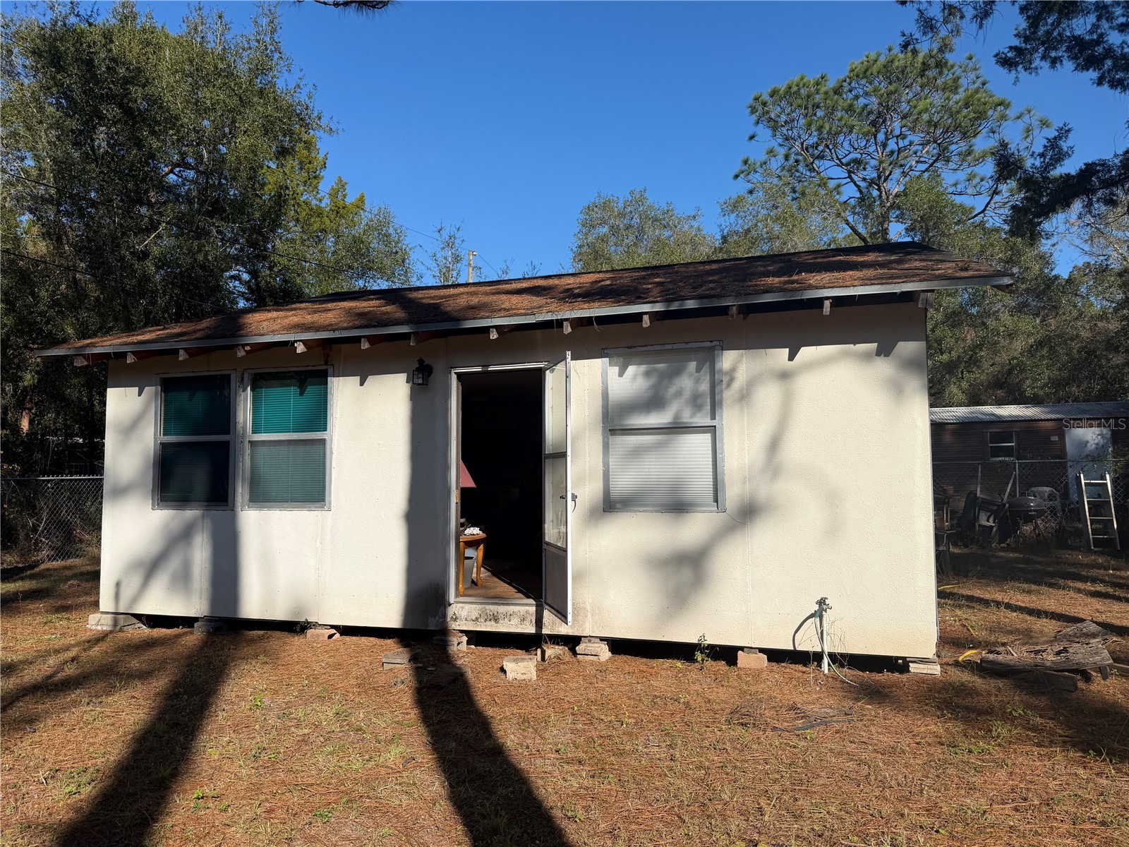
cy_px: 424
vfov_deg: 56.8
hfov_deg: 71.6
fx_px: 783
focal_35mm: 24
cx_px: 564
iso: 80
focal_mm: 6.76
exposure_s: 1/5319
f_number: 1.78
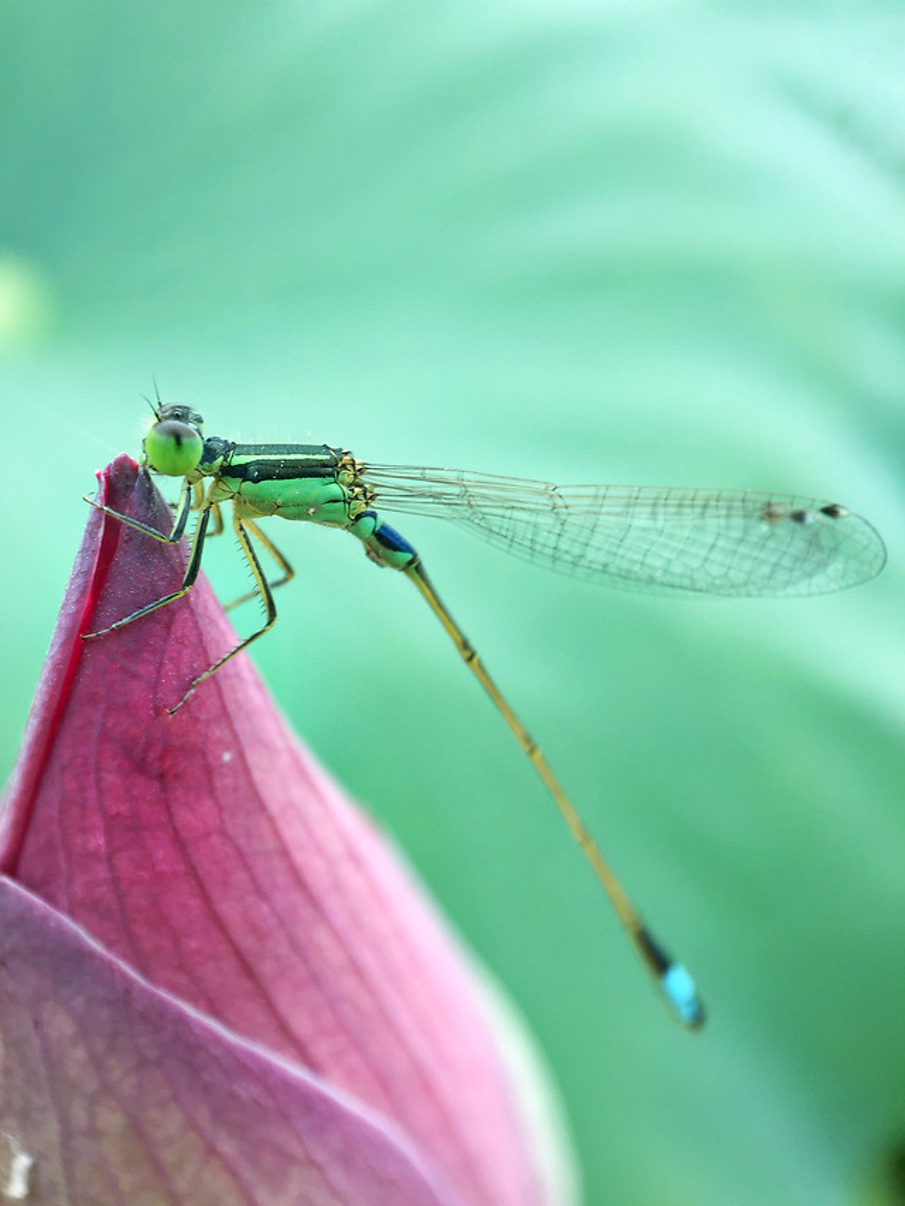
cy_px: 603
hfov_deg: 48.2
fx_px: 1011
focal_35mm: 29
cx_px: 452
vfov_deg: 61.7
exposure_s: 1/117
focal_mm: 4.15
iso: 32
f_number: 2.2
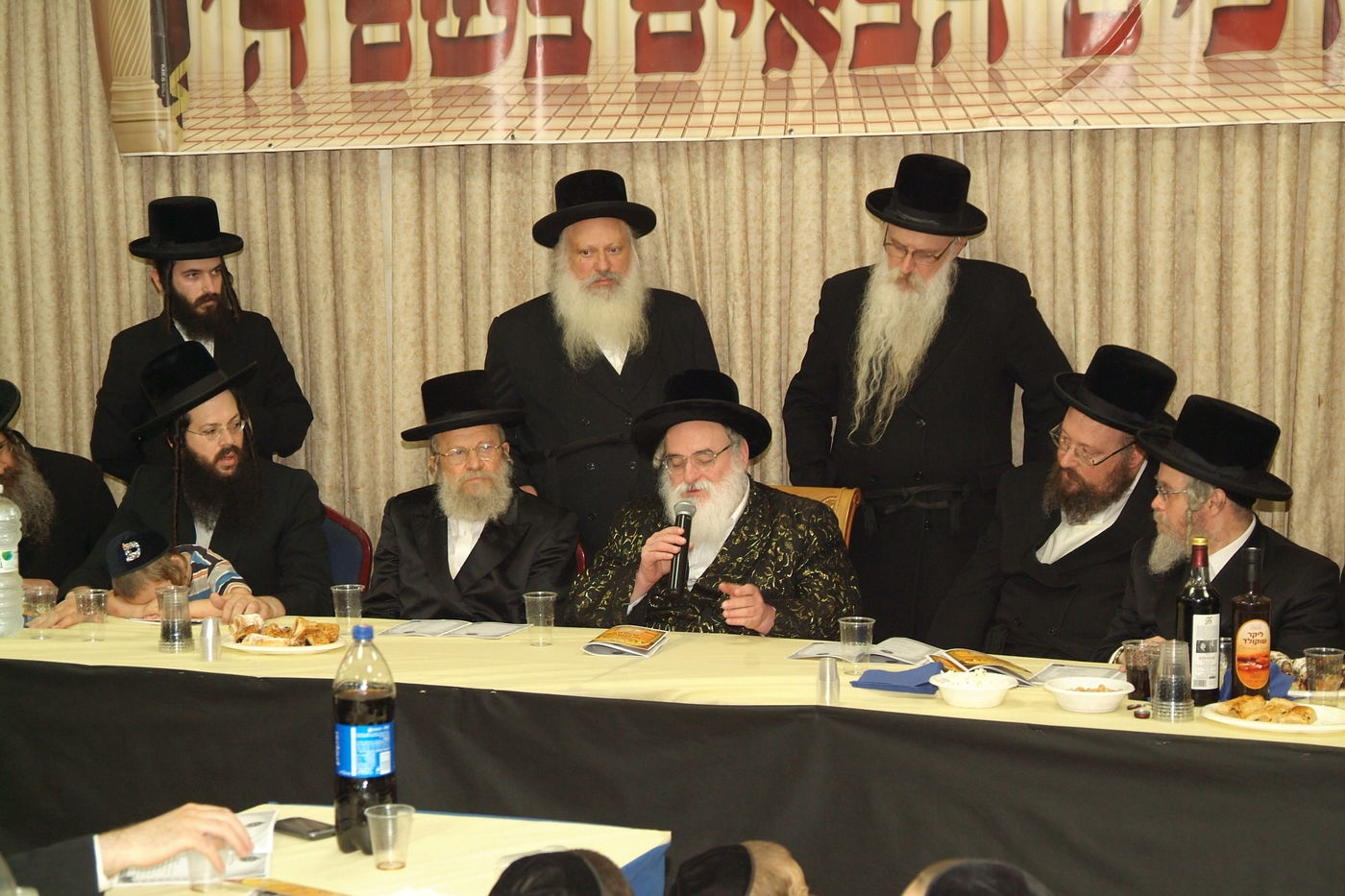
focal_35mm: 68
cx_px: 672
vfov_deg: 20.0
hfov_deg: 29.7
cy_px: 448
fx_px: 2540
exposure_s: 1/60
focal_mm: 45
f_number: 4.8
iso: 800
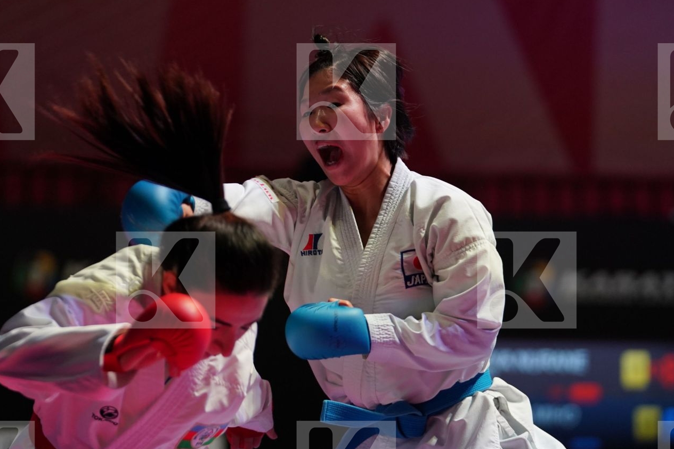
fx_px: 4156
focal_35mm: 222
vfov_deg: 6.2
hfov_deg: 9.3
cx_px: 346
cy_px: 280
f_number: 2.8
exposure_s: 1/1000
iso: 2000
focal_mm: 156
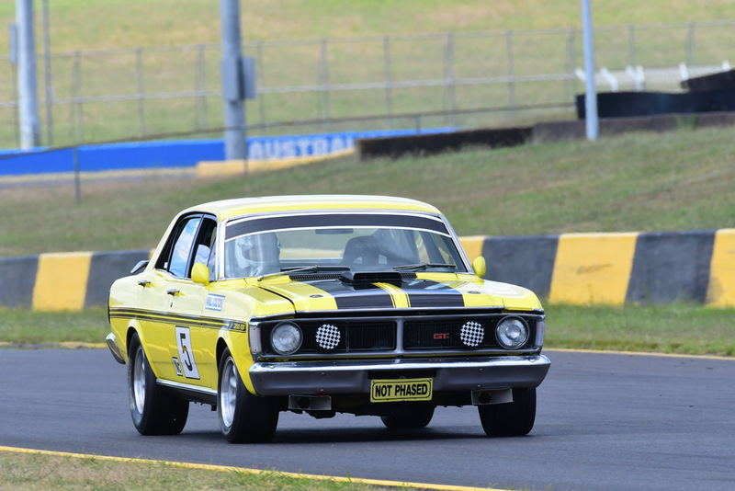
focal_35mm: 750
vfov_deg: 1.8
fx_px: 15317
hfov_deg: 2.7
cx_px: 368
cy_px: 246
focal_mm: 500
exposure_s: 1/640
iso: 640
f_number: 10
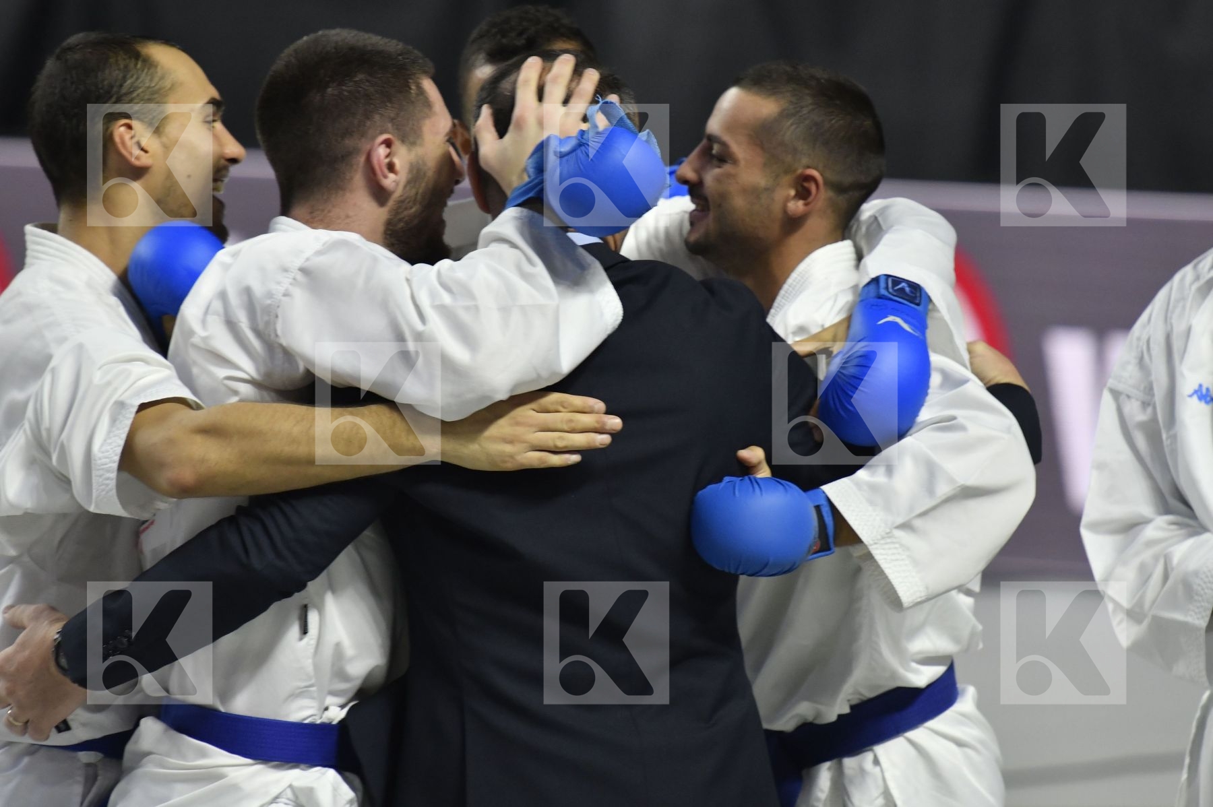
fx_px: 13638
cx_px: 606
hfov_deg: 5.1
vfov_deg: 3.4
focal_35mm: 405
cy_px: 404
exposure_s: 1/500
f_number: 4
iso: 1250
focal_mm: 270
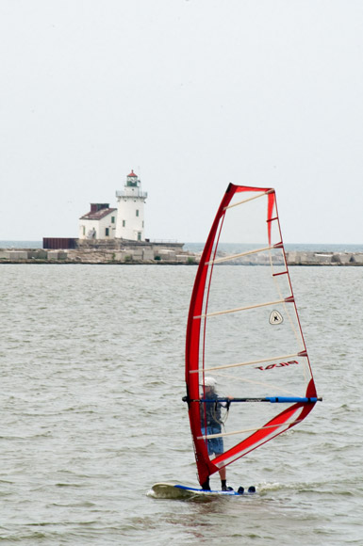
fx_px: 2321
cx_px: 182
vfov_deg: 13.4
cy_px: 273
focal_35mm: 153
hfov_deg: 8.9
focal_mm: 102
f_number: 1.6
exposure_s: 1/125
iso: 400
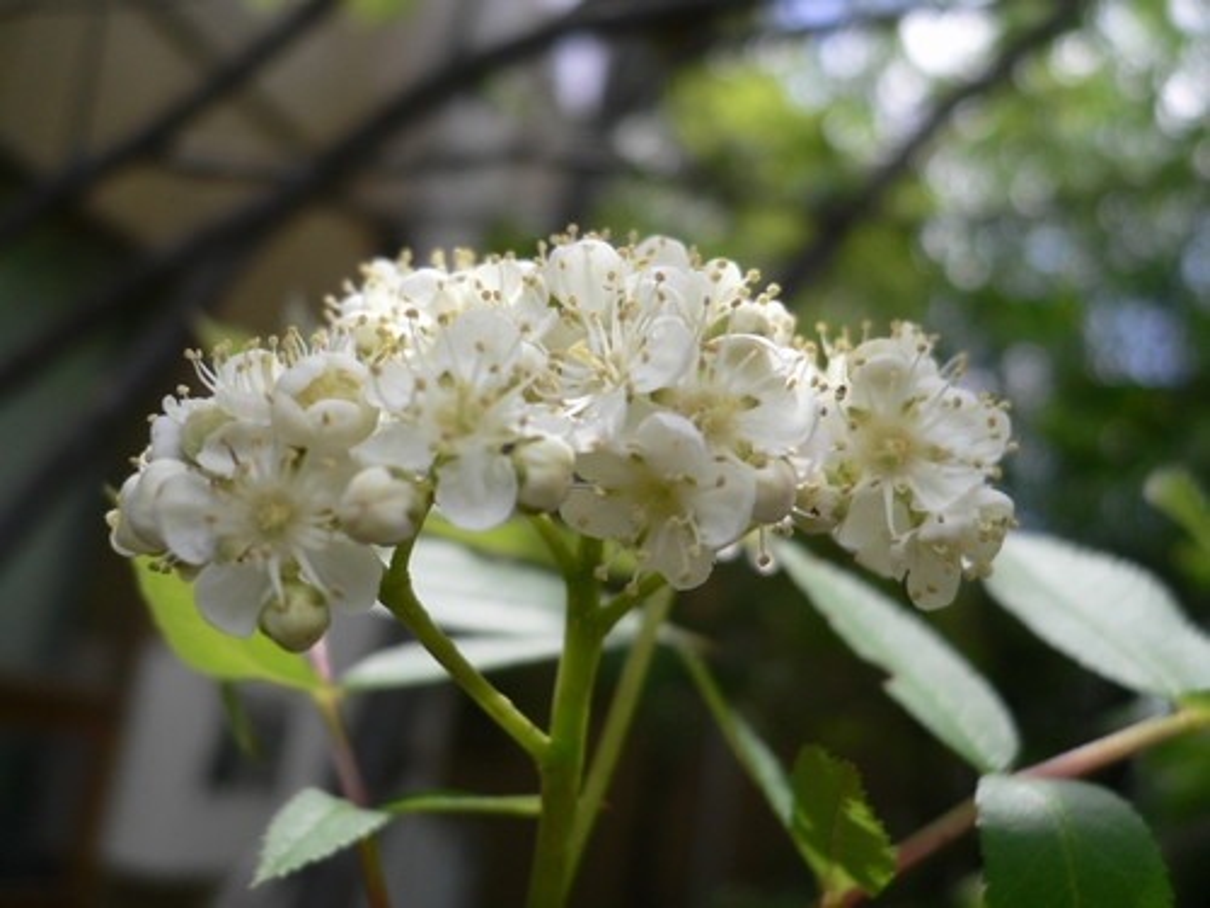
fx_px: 1223
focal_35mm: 35
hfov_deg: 52.6
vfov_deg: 40.7
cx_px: 605
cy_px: 454
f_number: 2.8
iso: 80
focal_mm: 5.8
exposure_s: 1/500
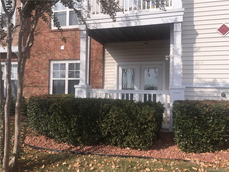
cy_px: 86
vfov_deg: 48.2
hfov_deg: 61.7
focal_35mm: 29
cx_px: 114
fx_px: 192
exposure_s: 1/2639
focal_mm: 4.15
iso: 40
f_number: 2.2
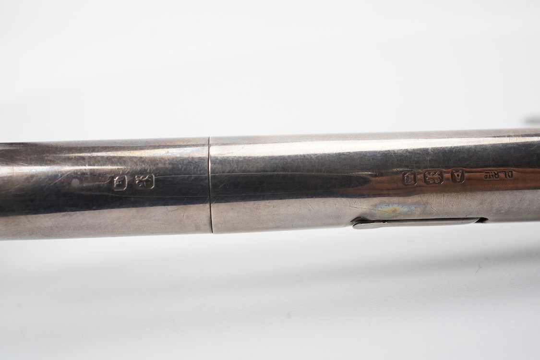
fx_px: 675
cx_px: 270
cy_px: 180
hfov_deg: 43.6
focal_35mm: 45
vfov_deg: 29.9
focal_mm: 30
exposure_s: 1/100
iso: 400
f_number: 18
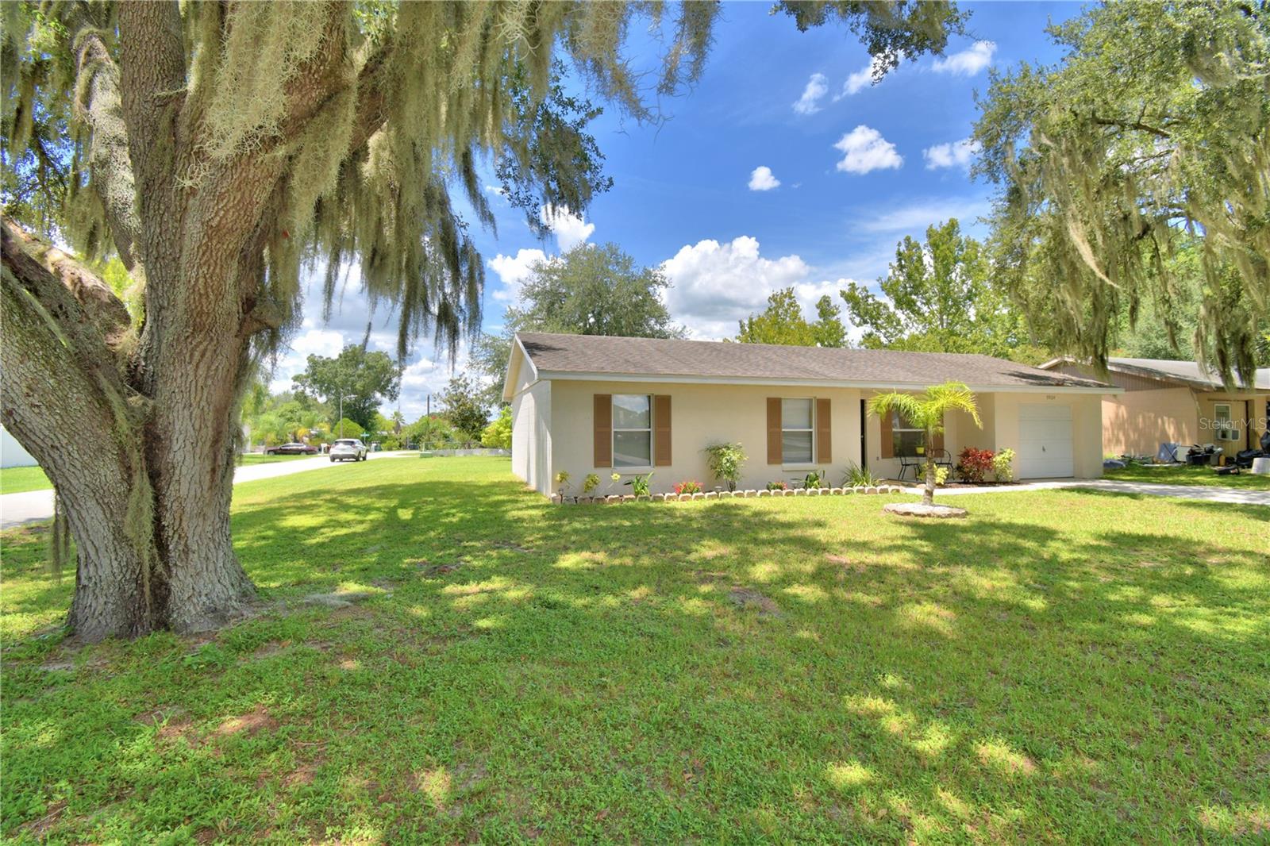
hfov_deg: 100.4
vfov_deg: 77.3
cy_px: 423
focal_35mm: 15
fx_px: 529
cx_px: 635
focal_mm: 10
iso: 100
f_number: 9
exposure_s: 1/250
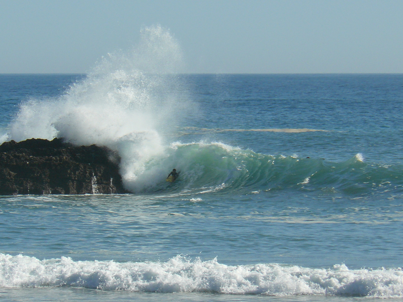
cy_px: 151
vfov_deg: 3.7
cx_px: 202
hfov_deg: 4.9
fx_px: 4680
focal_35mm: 402
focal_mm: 44.7
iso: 100
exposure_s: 1/640
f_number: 6.3
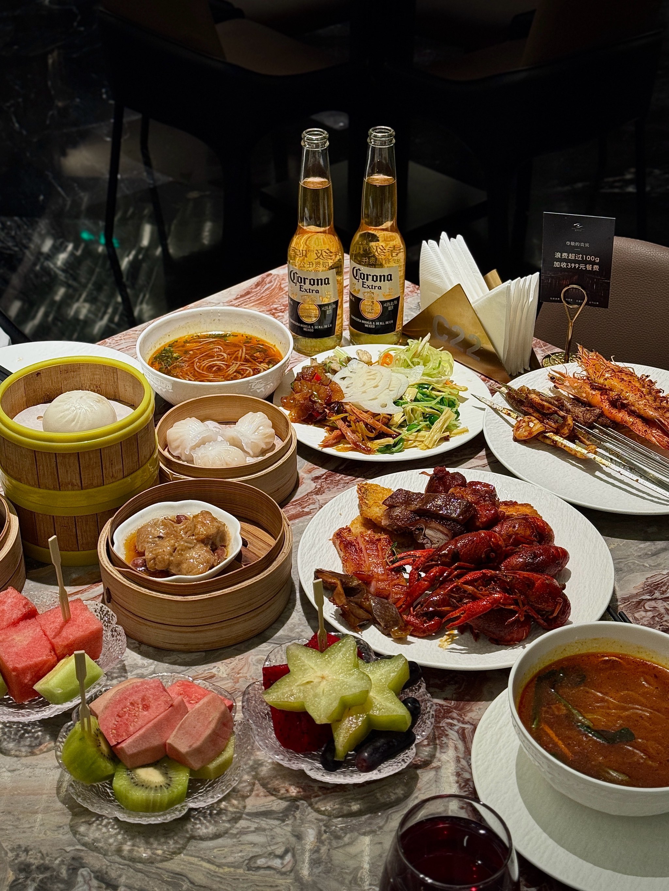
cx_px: 334
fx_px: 1237
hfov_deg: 30.3
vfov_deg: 39.7
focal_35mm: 48
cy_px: 446
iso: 80
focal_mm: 6.76
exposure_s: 1/50
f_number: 1.78
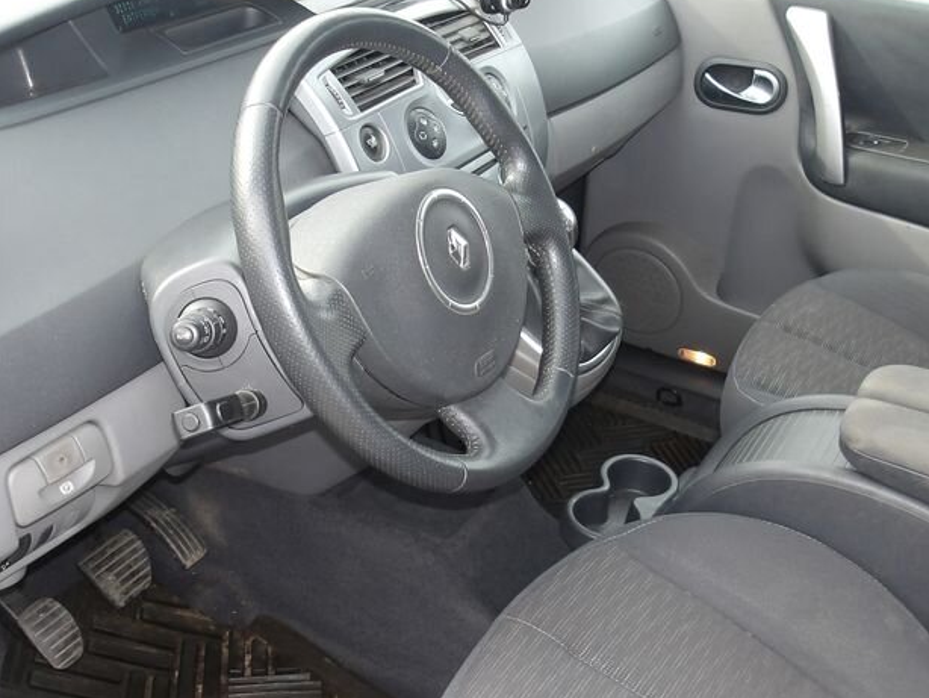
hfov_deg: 42.0
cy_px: 389
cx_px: 495
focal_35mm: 45
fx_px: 1208
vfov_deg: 32.2
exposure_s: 1/85
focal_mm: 4.9
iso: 100
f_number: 3
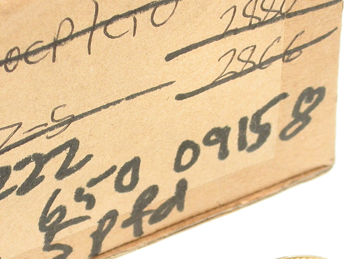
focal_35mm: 272
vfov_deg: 5.5
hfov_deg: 7.3
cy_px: 217
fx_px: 2711
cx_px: 140
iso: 100
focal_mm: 32
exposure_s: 1/9
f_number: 5.1
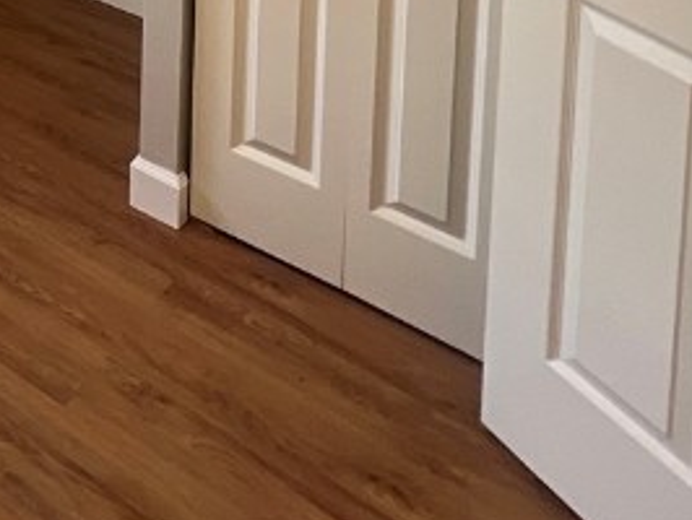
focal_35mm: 50
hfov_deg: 29.7
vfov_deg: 20.0
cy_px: -442
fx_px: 1000
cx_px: -232
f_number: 1.8
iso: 64
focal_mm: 1.57
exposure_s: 1/120
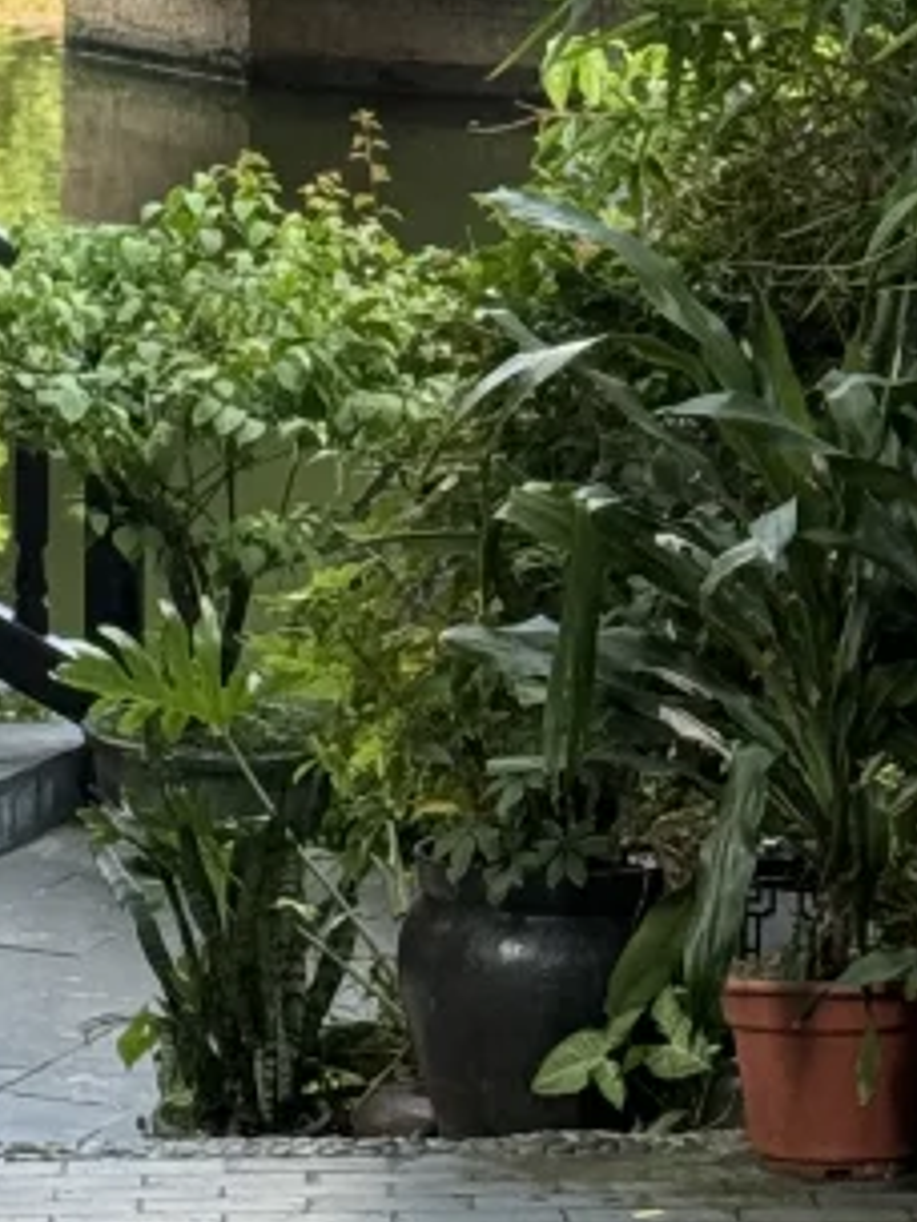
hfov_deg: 6.5
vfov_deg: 8.5
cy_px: -691
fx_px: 8018
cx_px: 76
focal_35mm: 227
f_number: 1.78
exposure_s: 1/368
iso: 64
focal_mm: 6.86
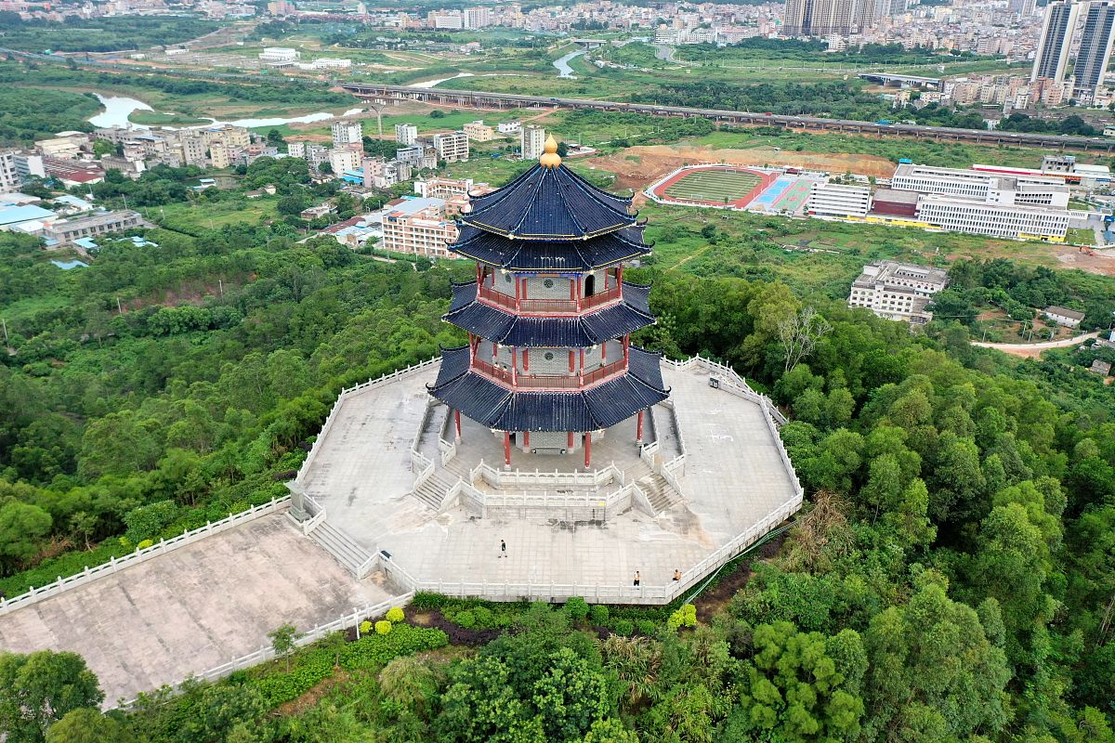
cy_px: 372
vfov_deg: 46.4
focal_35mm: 28
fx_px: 867
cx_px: 558
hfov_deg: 65.5
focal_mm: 10.26
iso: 100
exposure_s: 1/50
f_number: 3.5
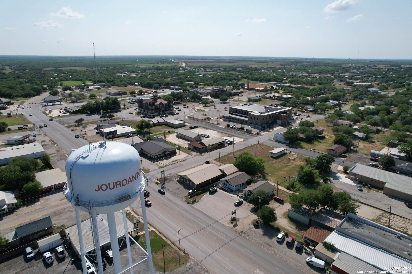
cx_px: 206
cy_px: 137
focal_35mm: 22
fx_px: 252
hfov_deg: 78.6
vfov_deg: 57.2
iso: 140
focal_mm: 8.38
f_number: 2.8
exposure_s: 1/4000
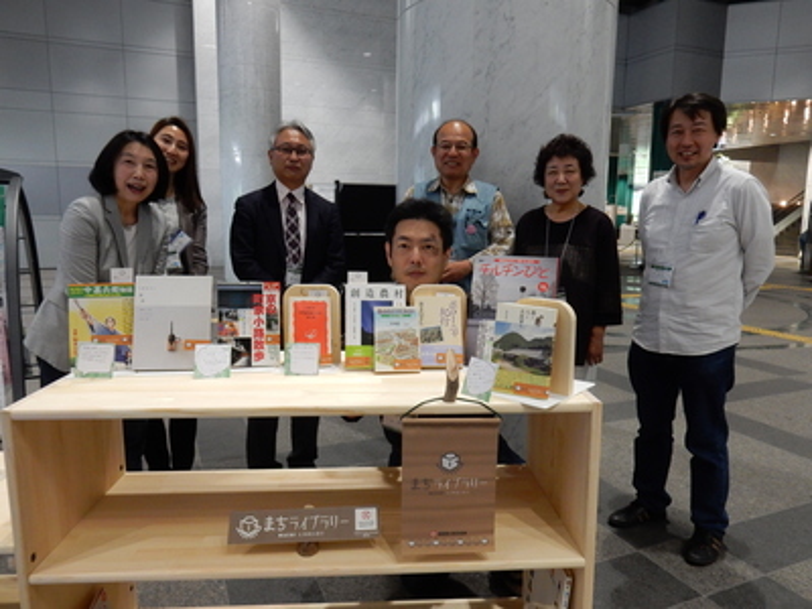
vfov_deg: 54.9
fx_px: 586
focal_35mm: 25
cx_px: 406
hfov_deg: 69.4
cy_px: 304
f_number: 3.7
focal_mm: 4.5
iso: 400
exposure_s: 1/30
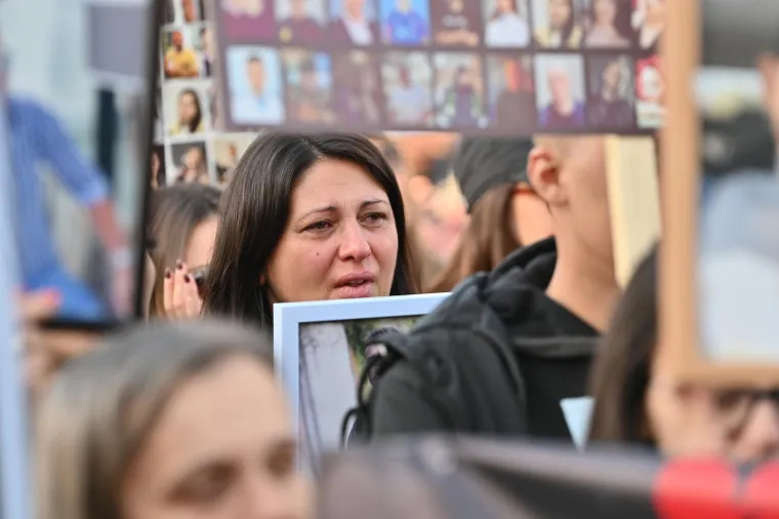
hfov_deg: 10.3
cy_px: 260
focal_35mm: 200
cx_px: 390
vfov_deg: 6.9
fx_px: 4326
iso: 125
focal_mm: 200
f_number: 4
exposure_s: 1/200
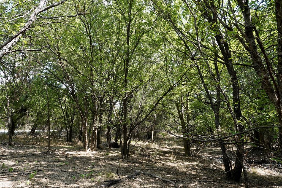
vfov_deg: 53.1
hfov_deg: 73.8
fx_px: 188
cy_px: 94
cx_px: 141
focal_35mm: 24
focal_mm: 8.8
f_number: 5.6
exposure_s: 1/50
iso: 100
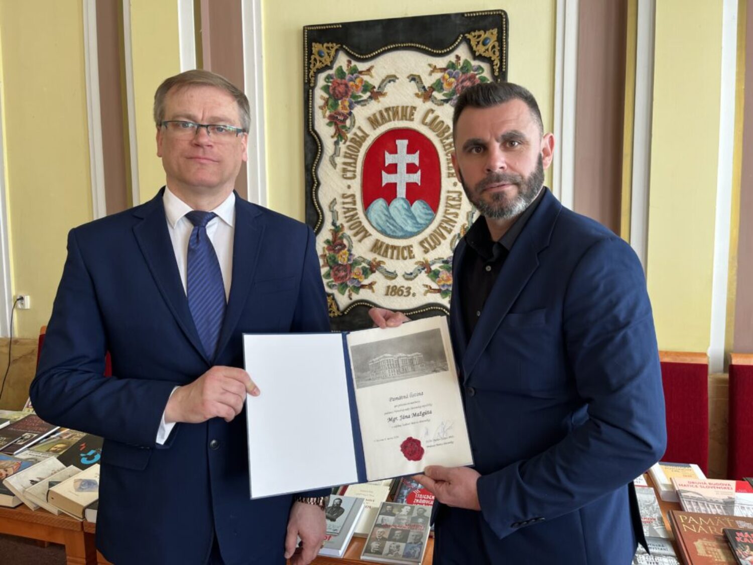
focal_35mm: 26
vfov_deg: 53.1
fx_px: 566
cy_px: 282
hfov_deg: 67.3
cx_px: 376
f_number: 1.6
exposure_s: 1/100
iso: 50
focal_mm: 5.1
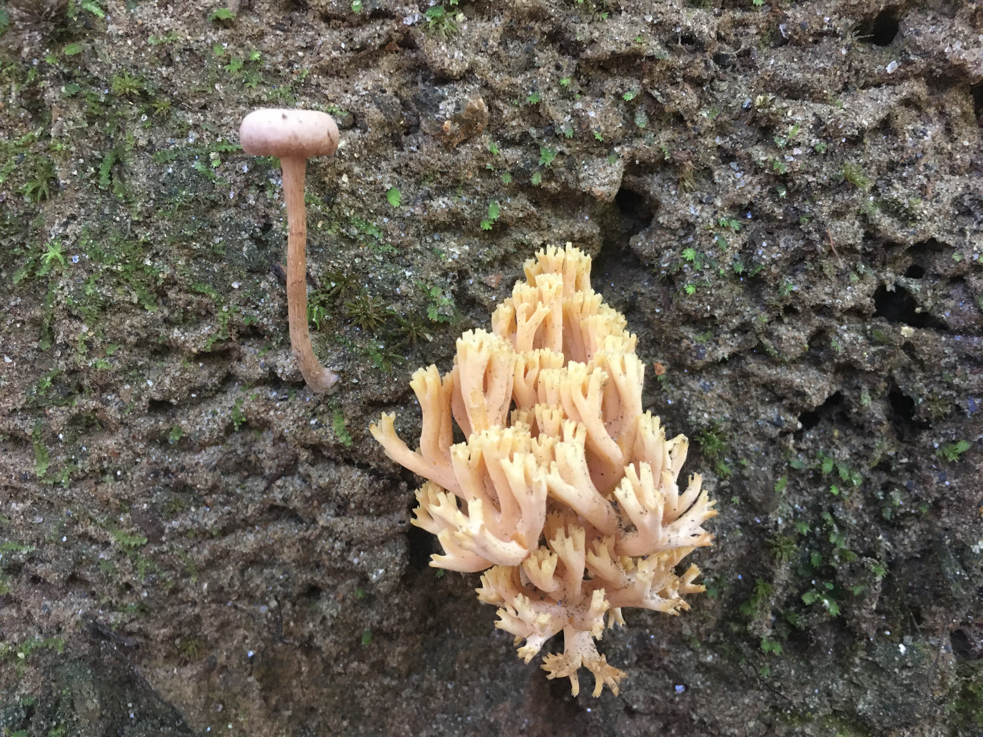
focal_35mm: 29
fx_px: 824
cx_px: 492
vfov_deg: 48.2
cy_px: 368
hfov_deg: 61.7
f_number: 2.2
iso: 250
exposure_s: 1/30
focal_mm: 4.15
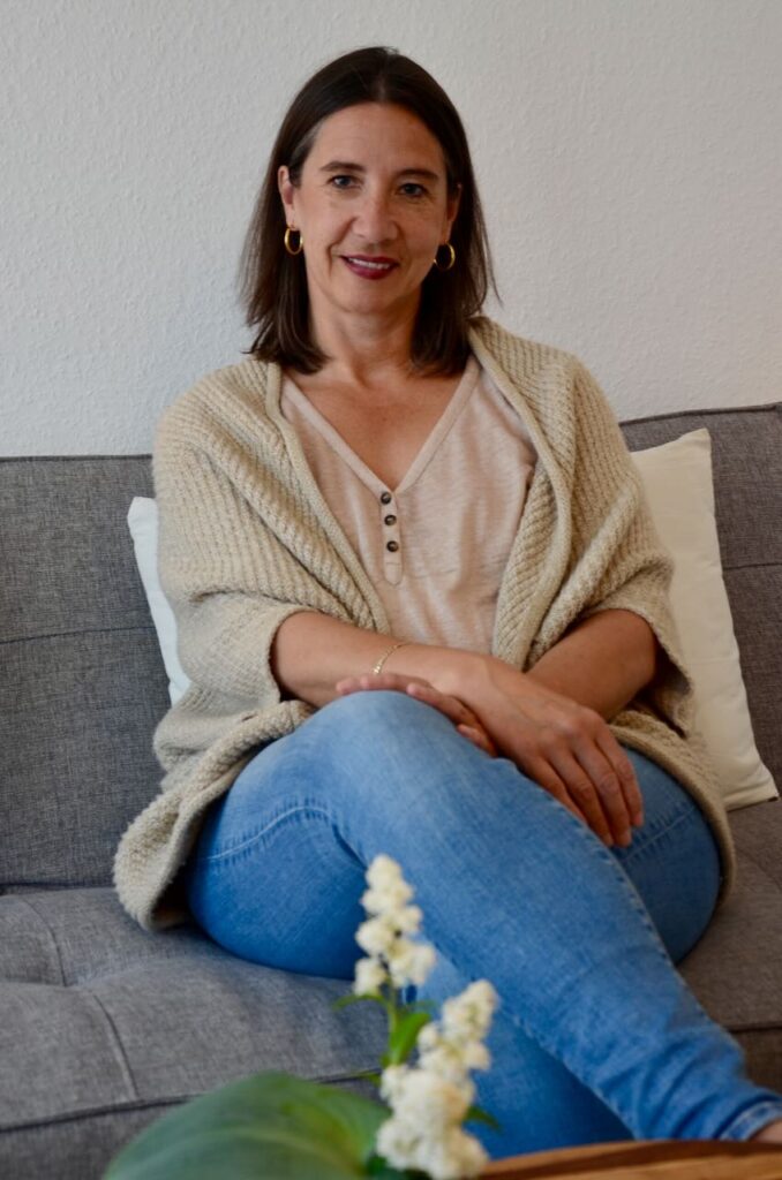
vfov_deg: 28.1
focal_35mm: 72
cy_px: 590
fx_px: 2357
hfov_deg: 18.8
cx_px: 391
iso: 400
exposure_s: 1/30
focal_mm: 48
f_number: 4.8
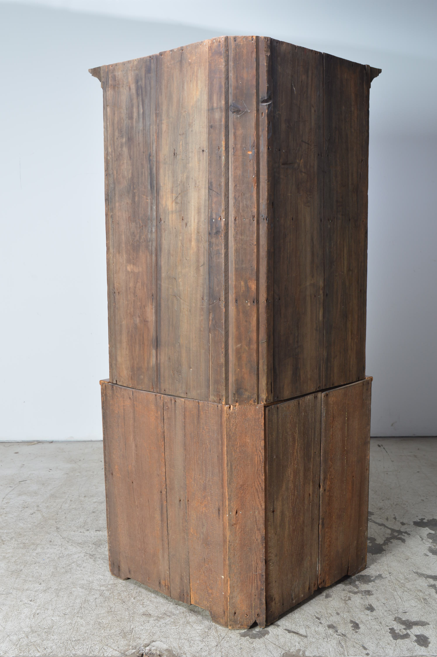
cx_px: 218
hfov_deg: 31.8
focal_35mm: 42
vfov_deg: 46.4
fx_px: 766
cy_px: 328
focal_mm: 28
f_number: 9
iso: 100
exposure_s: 1/160
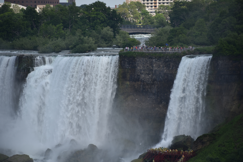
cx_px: 122
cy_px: 81
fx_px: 1553
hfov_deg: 8.9
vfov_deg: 6.0
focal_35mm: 230
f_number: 5.6
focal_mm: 230
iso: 110
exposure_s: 1/500
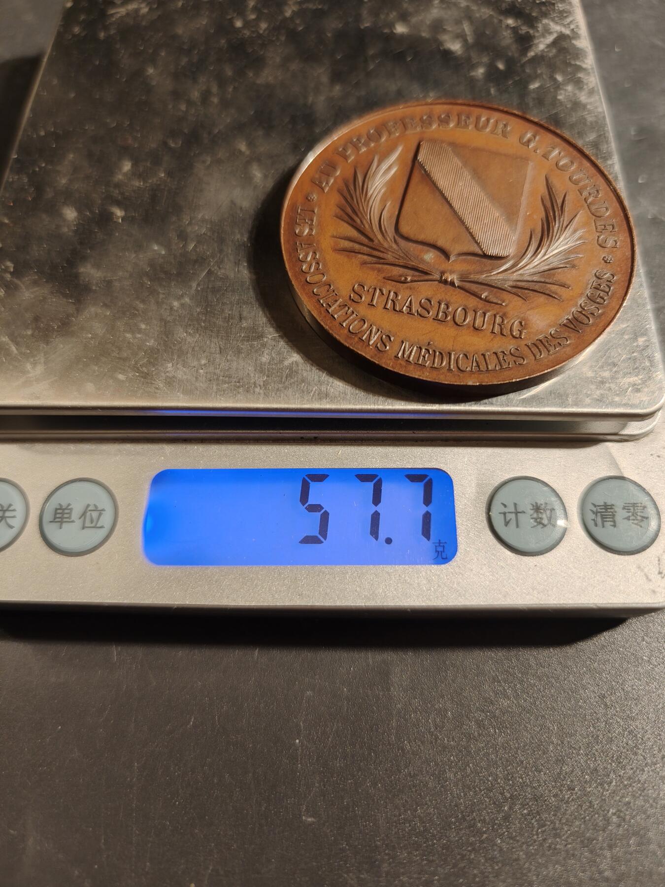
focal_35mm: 23
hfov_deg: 58.9
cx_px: 332
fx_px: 589
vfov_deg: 73.9
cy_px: 444
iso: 200
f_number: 1.6
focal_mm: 6.06
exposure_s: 1/100
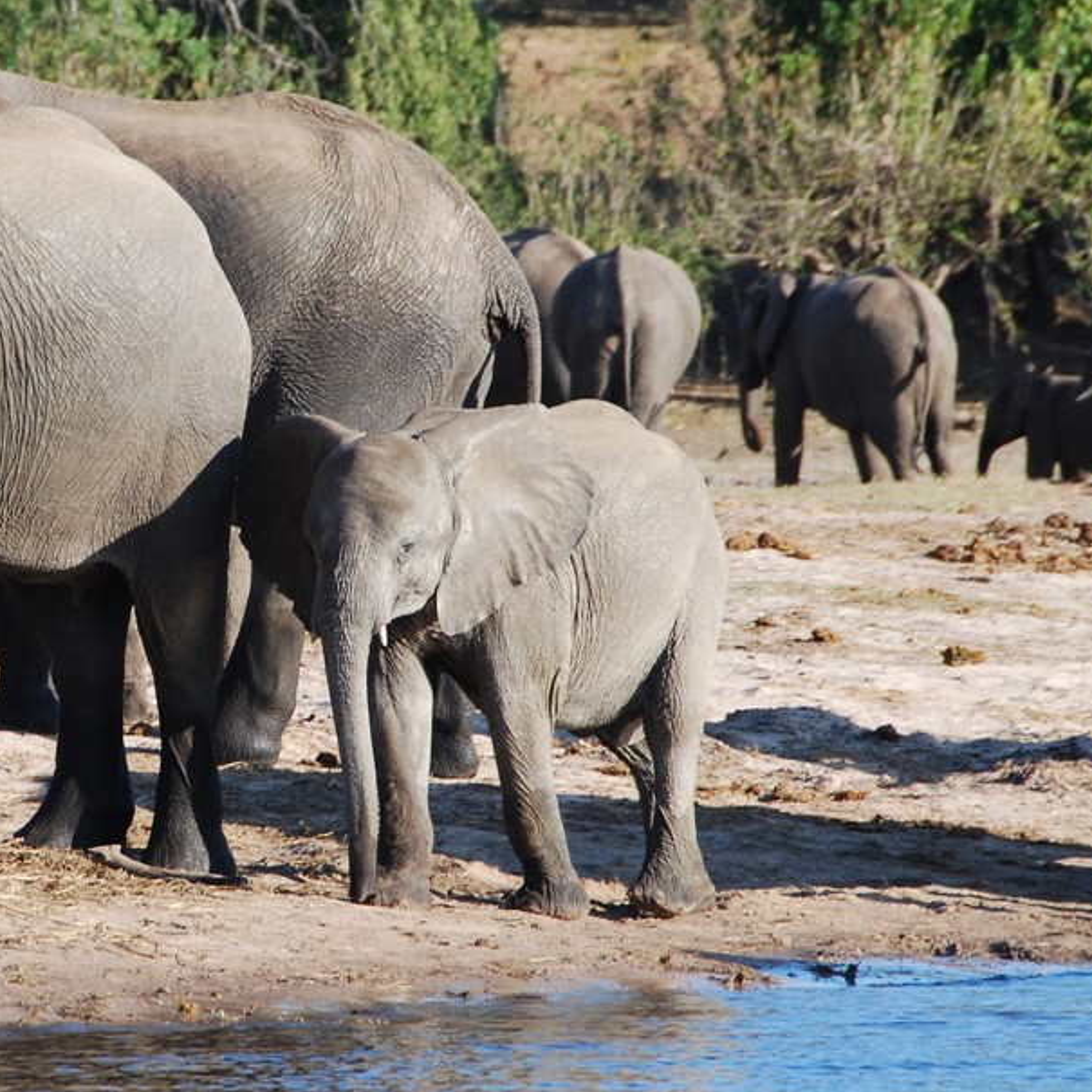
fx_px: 14883
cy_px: 525
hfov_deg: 4.2
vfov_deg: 4.2
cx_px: 117
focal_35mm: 417
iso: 200
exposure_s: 1/160
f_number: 10
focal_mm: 170
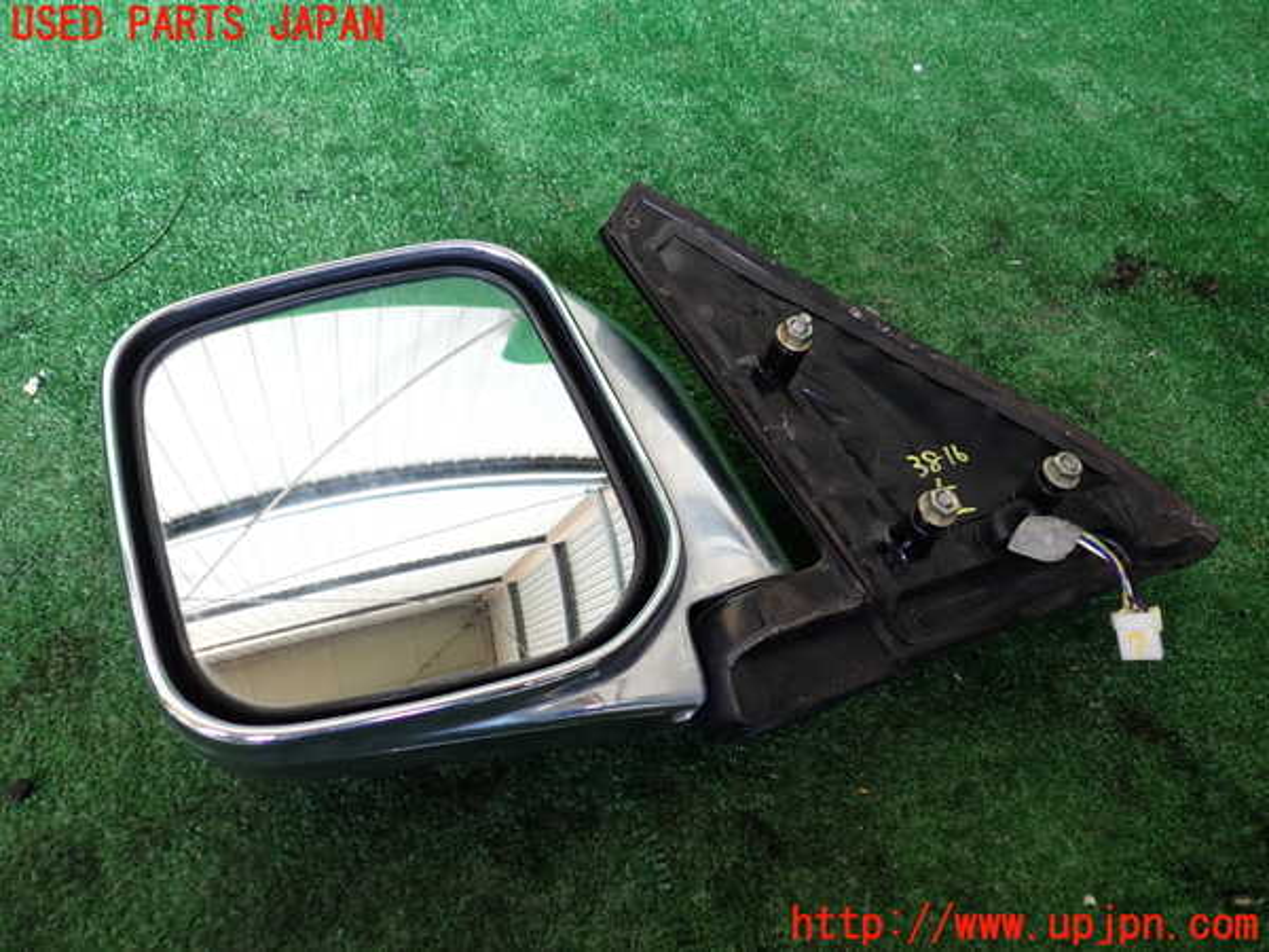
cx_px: 634
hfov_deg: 60.0
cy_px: 476
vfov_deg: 46.8
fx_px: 1100
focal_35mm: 30
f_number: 2.3
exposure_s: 1/60
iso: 200
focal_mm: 5.4
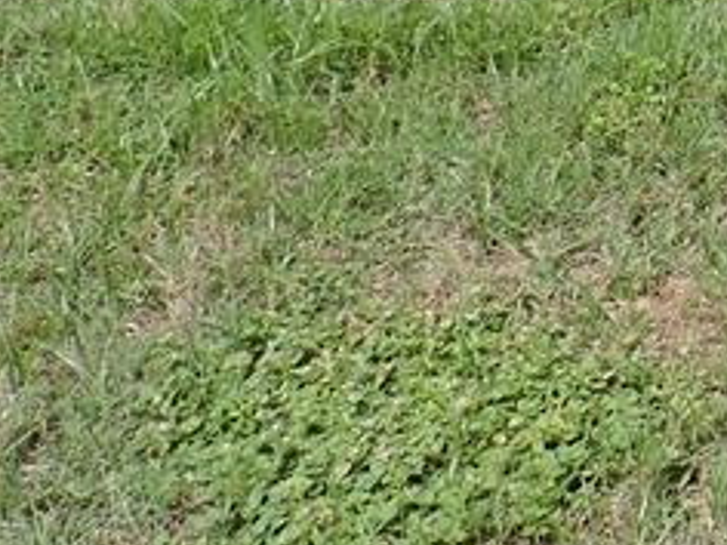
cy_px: -490
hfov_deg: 15.9
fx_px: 2184
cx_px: 1328
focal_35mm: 104
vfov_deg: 12.7
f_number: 3
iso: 100
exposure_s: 1/1250
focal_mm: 4.3
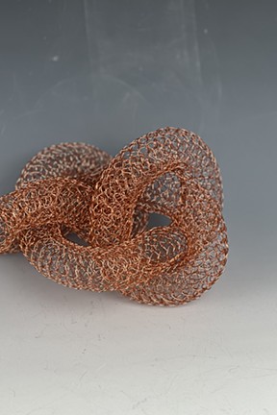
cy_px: 200
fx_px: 1027
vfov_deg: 22.9
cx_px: 112
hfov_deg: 15.3
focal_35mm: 89
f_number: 2.8
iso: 100
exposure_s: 1/121
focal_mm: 9
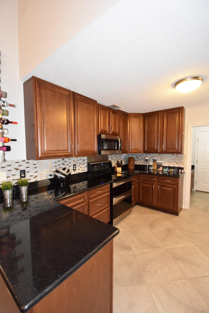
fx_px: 131
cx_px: 104
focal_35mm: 15
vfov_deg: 100.4
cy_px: 156
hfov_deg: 77.3
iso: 2000
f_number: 4
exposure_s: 1/60
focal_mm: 10
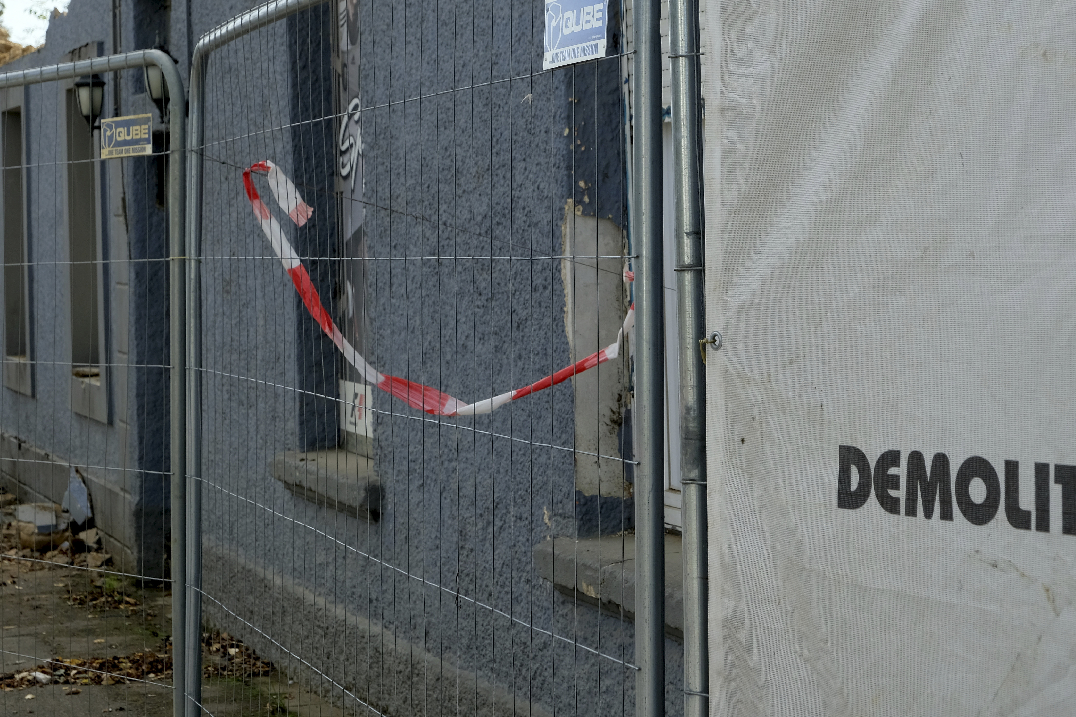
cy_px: 259
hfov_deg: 22.1
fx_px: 2750
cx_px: 608
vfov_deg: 14.8
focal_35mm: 92
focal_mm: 42.7
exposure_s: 1/400
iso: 400
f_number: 7.1
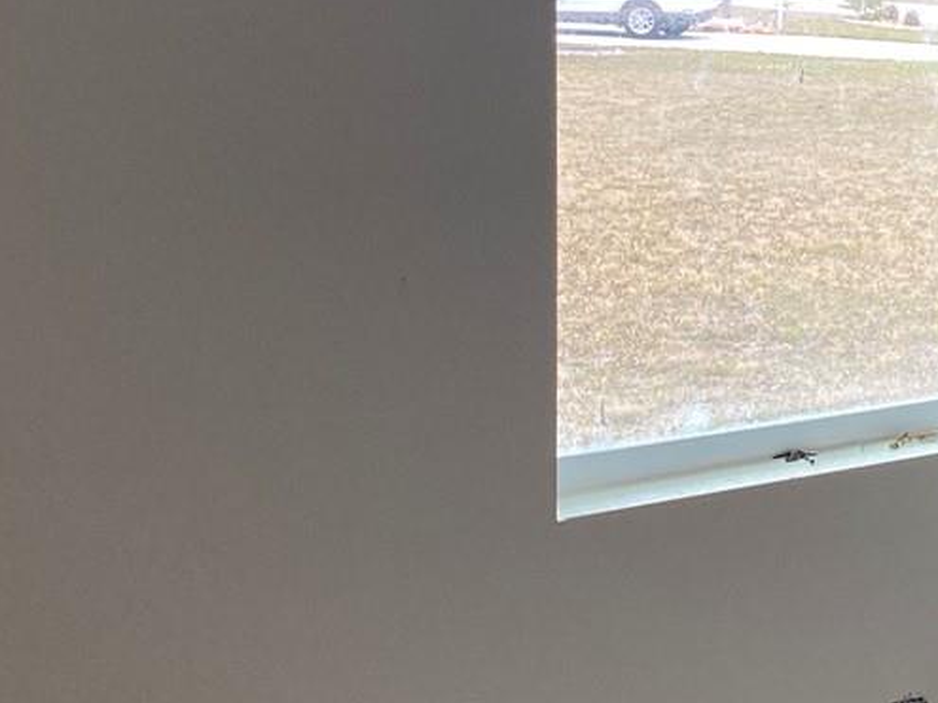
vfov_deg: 17.2
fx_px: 2276
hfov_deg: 20.9
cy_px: 8
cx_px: 1258
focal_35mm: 84
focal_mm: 4.25
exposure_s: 1/121
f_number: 1.8
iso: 100
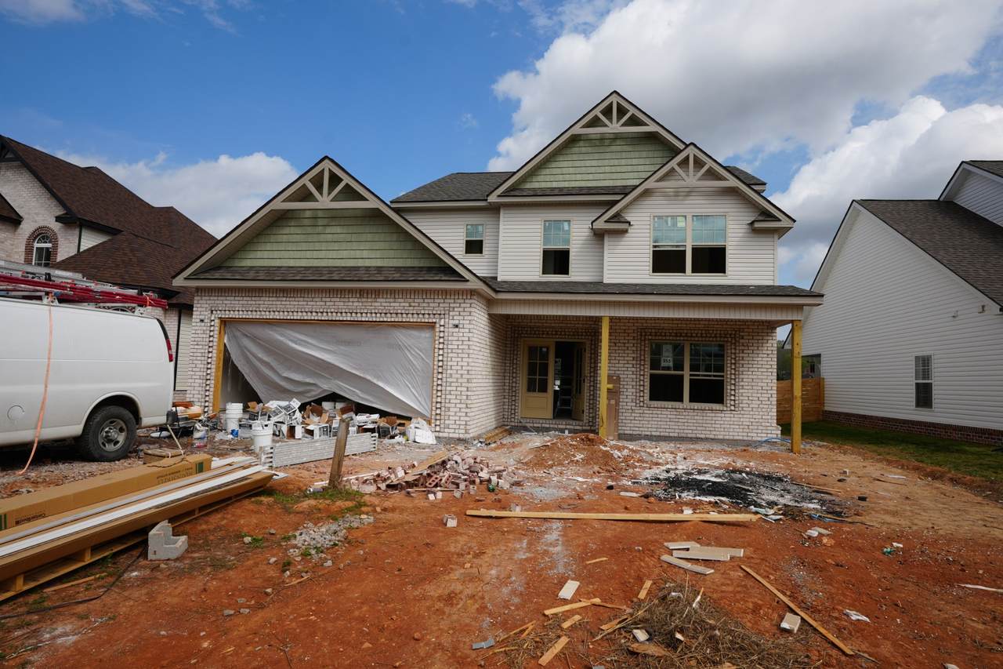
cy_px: 334
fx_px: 557
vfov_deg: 61.9
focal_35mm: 20
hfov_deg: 84.0
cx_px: 502
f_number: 9.5
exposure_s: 1/200
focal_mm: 13.5
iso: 100
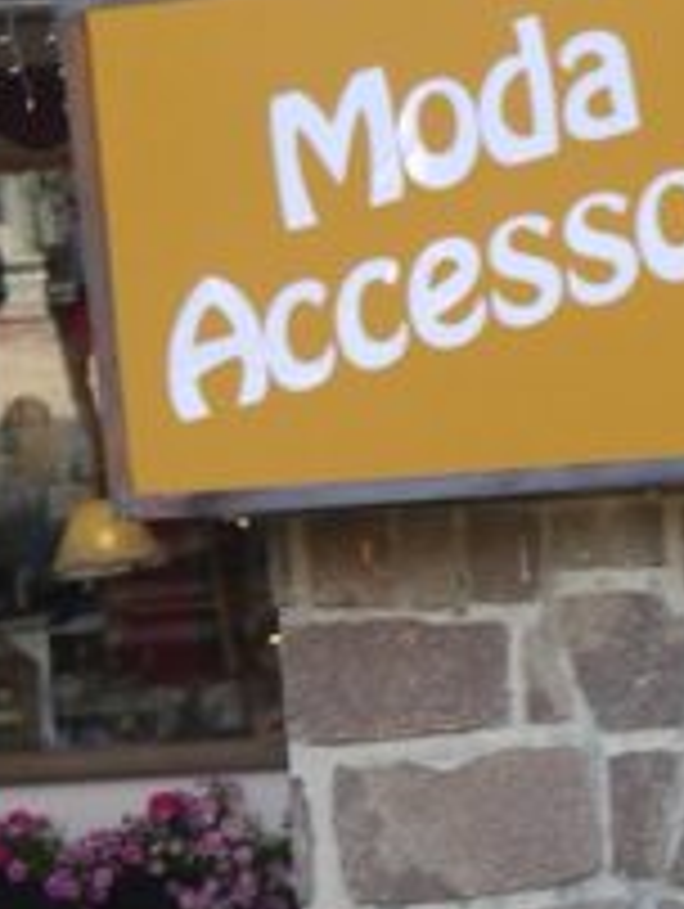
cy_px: 1130
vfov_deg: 7.9
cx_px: 522
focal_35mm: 249
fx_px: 6546
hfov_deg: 6.0
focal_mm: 42
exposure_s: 1/80
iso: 800
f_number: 5.6
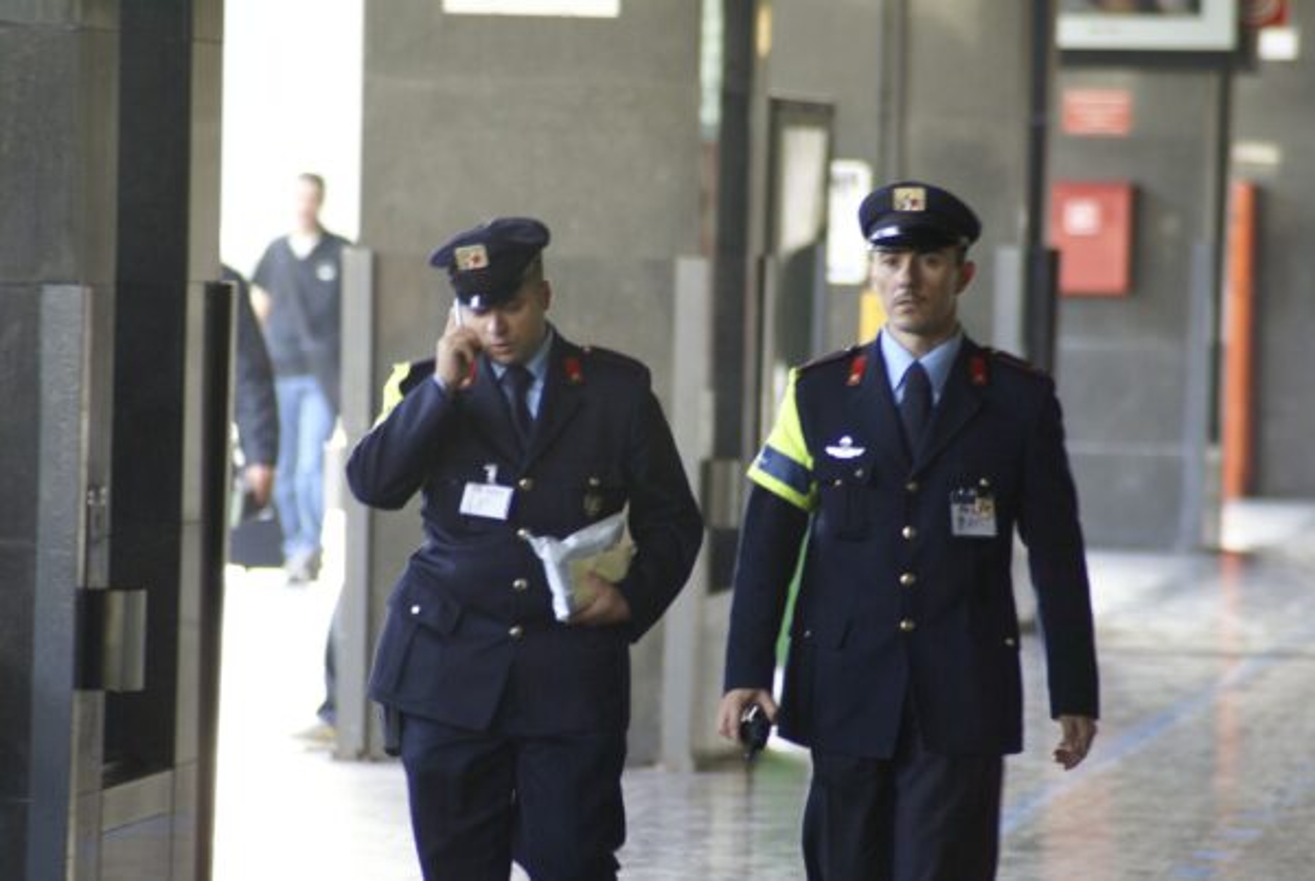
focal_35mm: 315
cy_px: 440
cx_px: 658
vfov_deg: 4.4
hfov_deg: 6.5
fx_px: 11523
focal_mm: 210
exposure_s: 1/40
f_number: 5
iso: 400
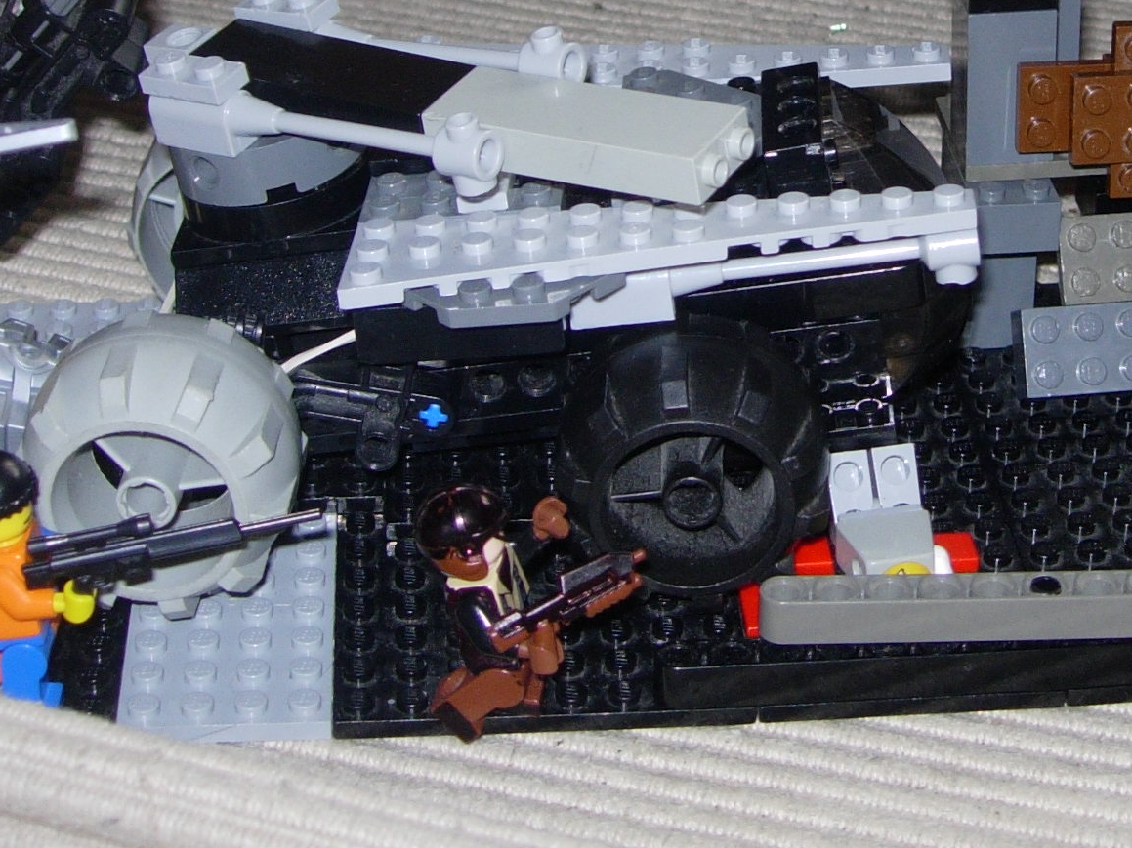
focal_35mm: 85
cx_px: 947
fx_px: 2779
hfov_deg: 22.6
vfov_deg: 17.0
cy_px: 39
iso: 79
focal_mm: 7.8
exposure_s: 1/64
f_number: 2.8
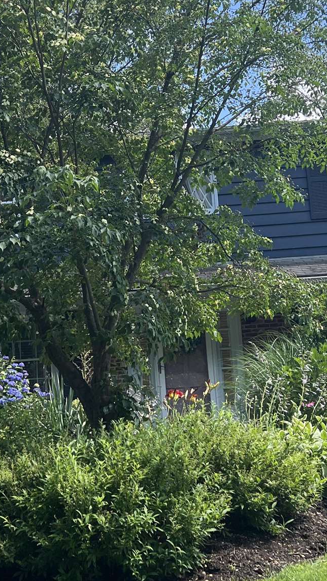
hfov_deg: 21.1
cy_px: 289
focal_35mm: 57
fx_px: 879
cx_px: 150
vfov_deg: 36.6
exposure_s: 1/1511
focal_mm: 5.7
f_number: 1.5
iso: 50
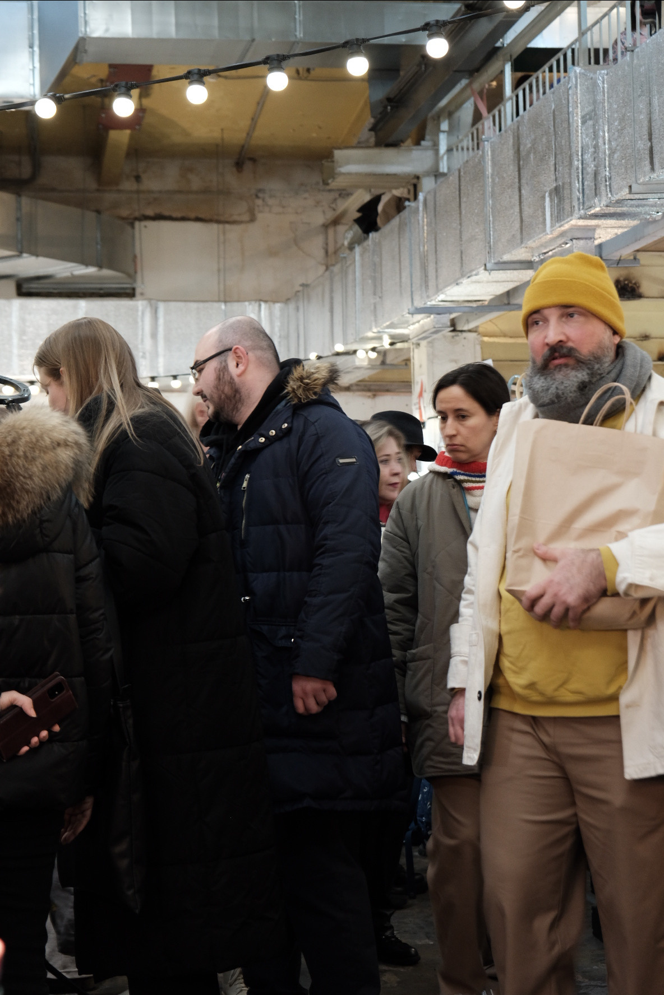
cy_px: 498
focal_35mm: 59
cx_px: 332
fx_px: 1632
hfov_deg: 23.0
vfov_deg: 33.9
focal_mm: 39.3
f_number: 4
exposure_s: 1/30
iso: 1250
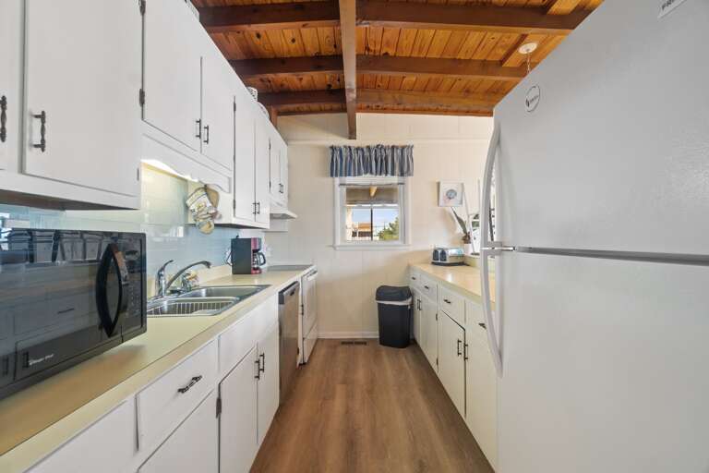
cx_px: 354
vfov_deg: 77.3
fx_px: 295
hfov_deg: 100.4
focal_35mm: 15
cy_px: 236
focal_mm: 10
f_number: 8
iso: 400
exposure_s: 2.5
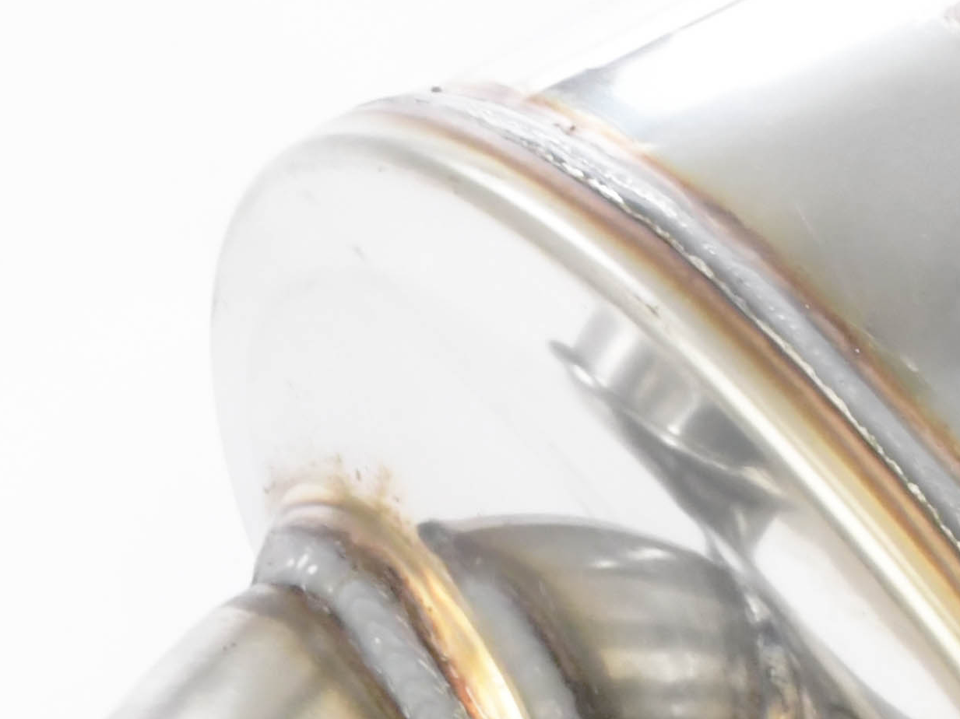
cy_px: 1305
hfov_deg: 6.8
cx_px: 65
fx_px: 8068
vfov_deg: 5.0
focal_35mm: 291
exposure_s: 1/125
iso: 3200
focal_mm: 45
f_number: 10
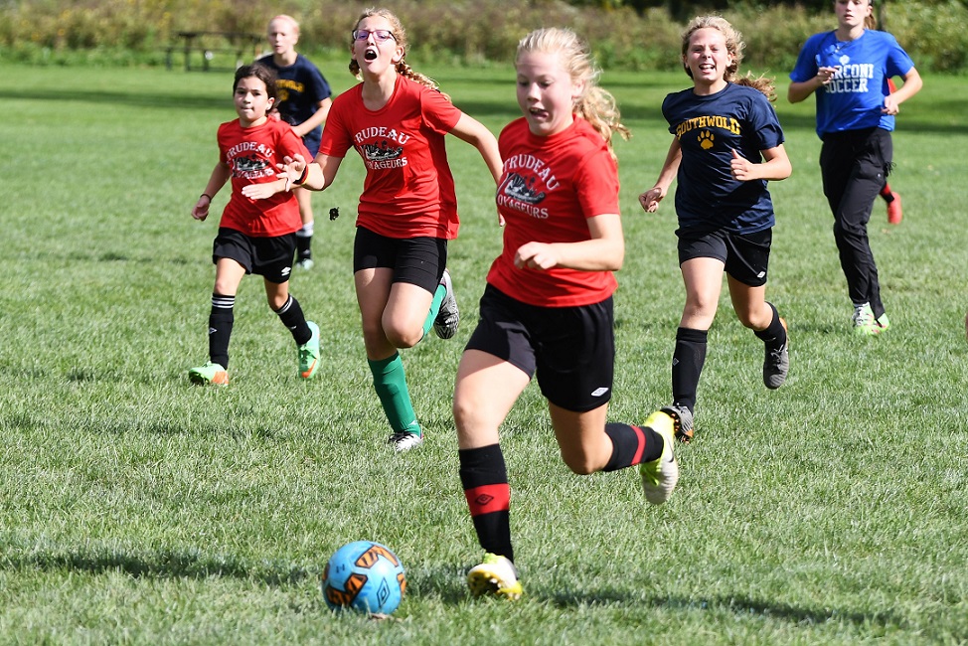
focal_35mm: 188
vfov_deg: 7.3
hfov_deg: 11.0
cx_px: 484
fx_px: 5043
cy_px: 323
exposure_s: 1/1000
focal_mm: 125
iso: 220
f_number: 5
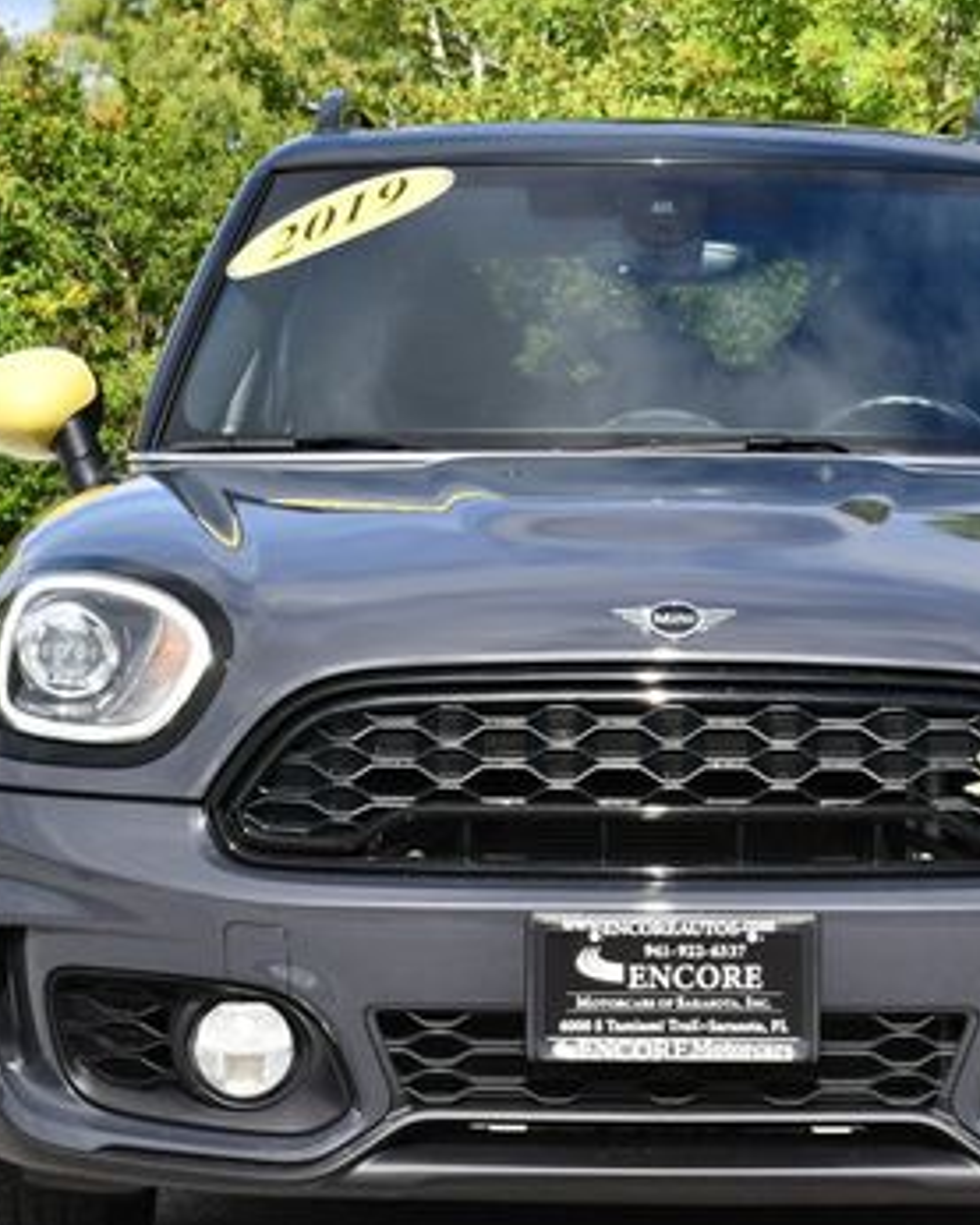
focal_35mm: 139
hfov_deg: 11.1
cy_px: 676
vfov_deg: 13.9
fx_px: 5037
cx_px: 679
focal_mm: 40
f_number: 8
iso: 100
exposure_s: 1/250
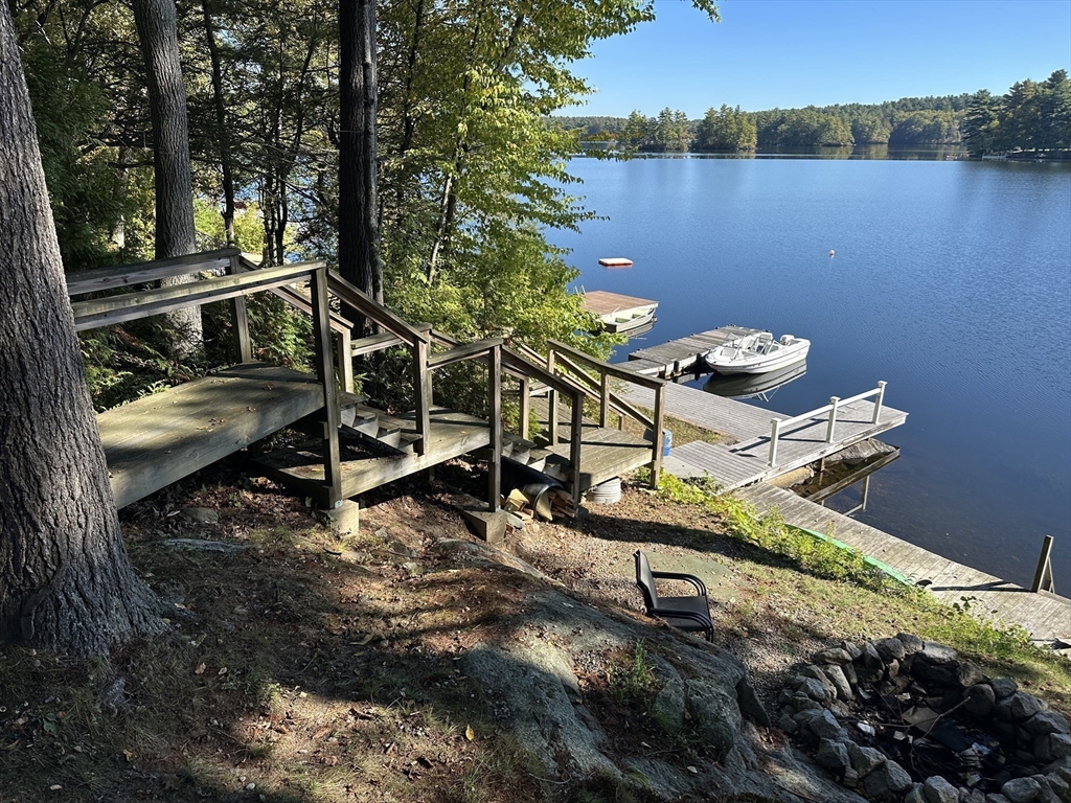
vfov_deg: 56.8
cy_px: 402
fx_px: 743
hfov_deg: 71.6
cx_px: 536
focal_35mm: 24
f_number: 1.78
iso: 80
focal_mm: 6.86
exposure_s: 1/1613
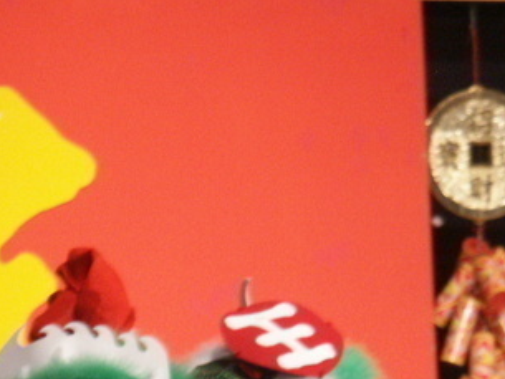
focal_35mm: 524
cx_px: 338
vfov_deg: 2.8
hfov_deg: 3.8
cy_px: 453
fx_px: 7647
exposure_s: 1/20
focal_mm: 50.69
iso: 200
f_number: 3.5
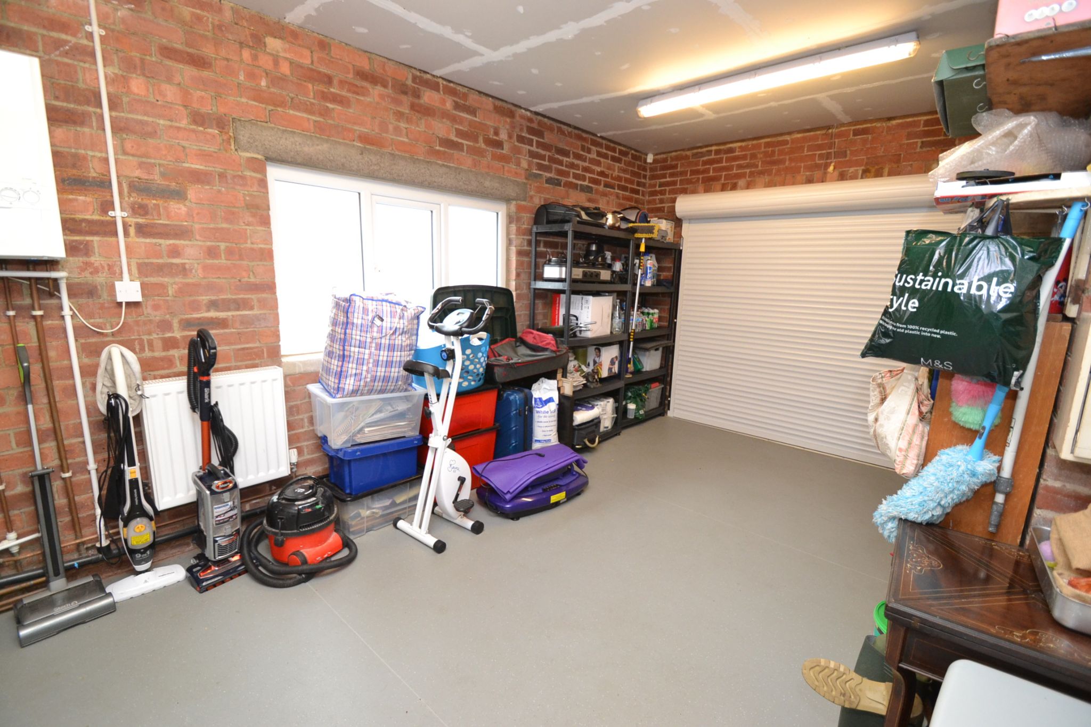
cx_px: 546
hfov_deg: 100.4
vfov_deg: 77.3
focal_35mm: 15
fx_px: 455
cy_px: 364
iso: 1400
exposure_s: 1/60
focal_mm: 10
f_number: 3.5
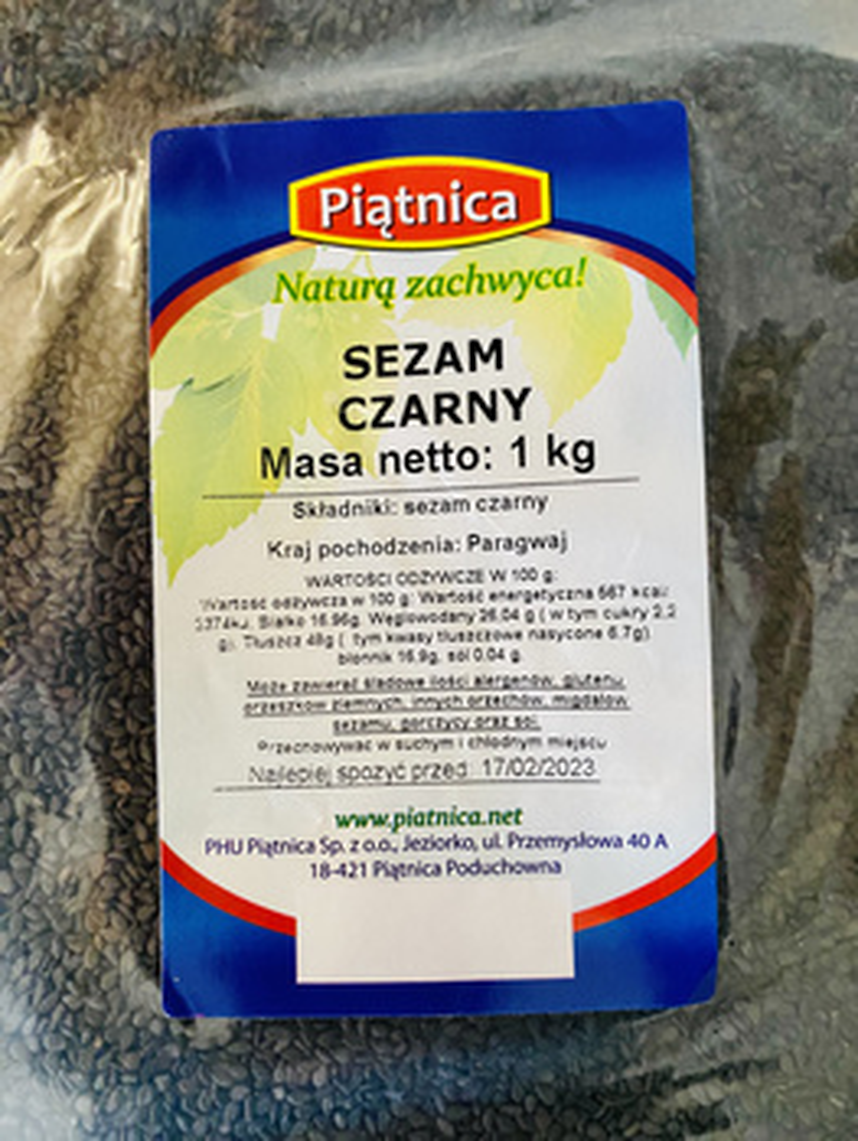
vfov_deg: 67.3
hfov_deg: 53.1
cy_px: 570
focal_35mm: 26
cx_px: 429
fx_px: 858
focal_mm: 4.25
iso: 500
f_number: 1.8
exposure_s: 1/33
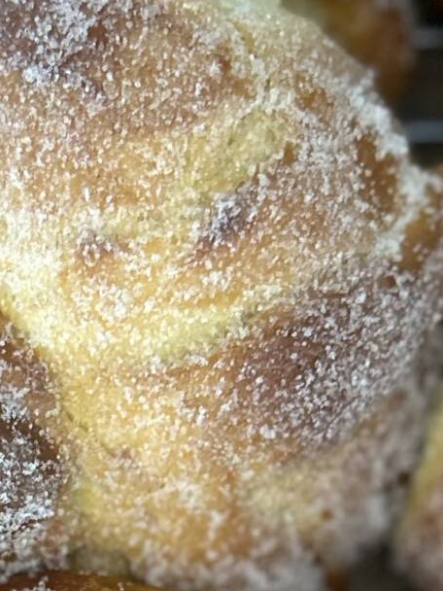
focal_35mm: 101
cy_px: 856
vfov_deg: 17.7
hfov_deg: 14.5
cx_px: 55
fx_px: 1723
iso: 400
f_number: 1.78
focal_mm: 6.86
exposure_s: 1/60
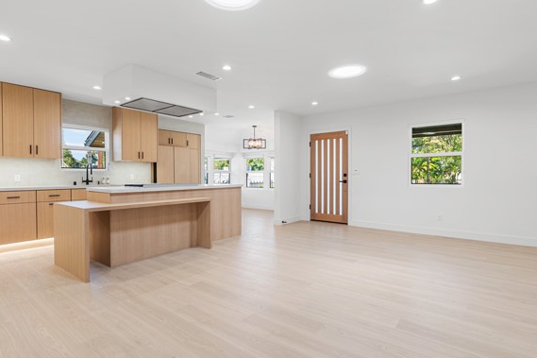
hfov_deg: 90.0
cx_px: 256
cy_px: 184
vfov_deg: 67.3
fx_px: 268
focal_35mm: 18
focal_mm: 16
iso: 100
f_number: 8
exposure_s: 1/2.5
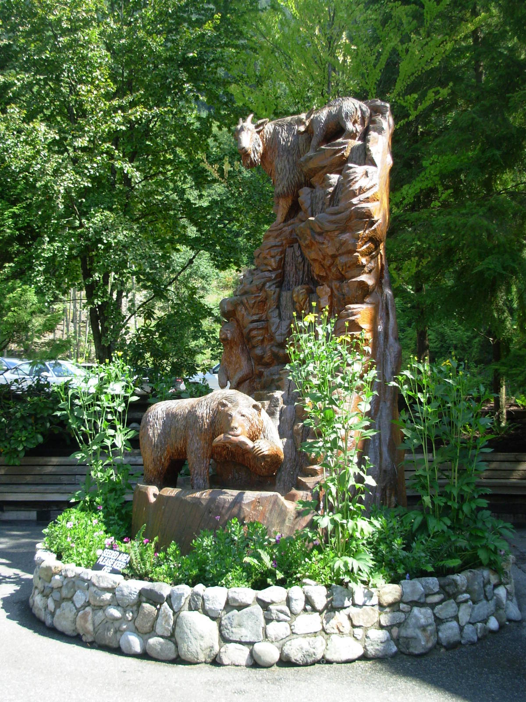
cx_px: 263
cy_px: 351
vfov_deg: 49.0
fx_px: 770
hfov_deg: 37.7
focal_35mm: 38
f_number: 2.9
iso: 50
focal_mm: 6.3
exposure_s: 1/215
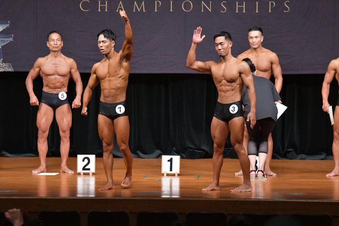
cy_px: 113
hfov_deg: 10.2
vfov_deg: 6.8
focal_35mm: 202
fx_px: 1901
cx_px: 170
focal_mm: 135
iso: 6400
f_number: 5.6
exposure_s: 1/400
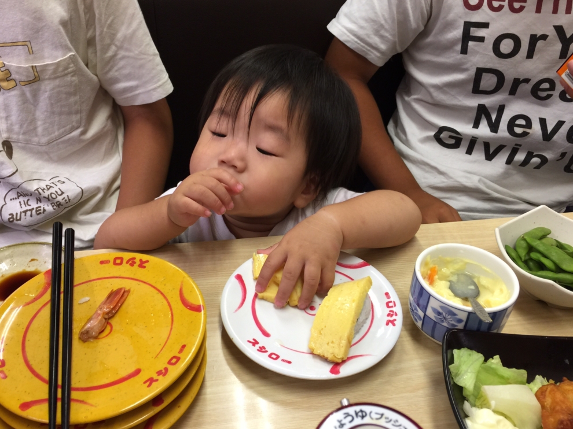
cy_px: 217
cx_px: 282
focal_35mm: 30
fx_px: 496
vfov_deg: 46.8
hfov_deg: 60.0
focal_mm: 4.15
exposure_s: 1/15
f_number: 2.2
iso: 32
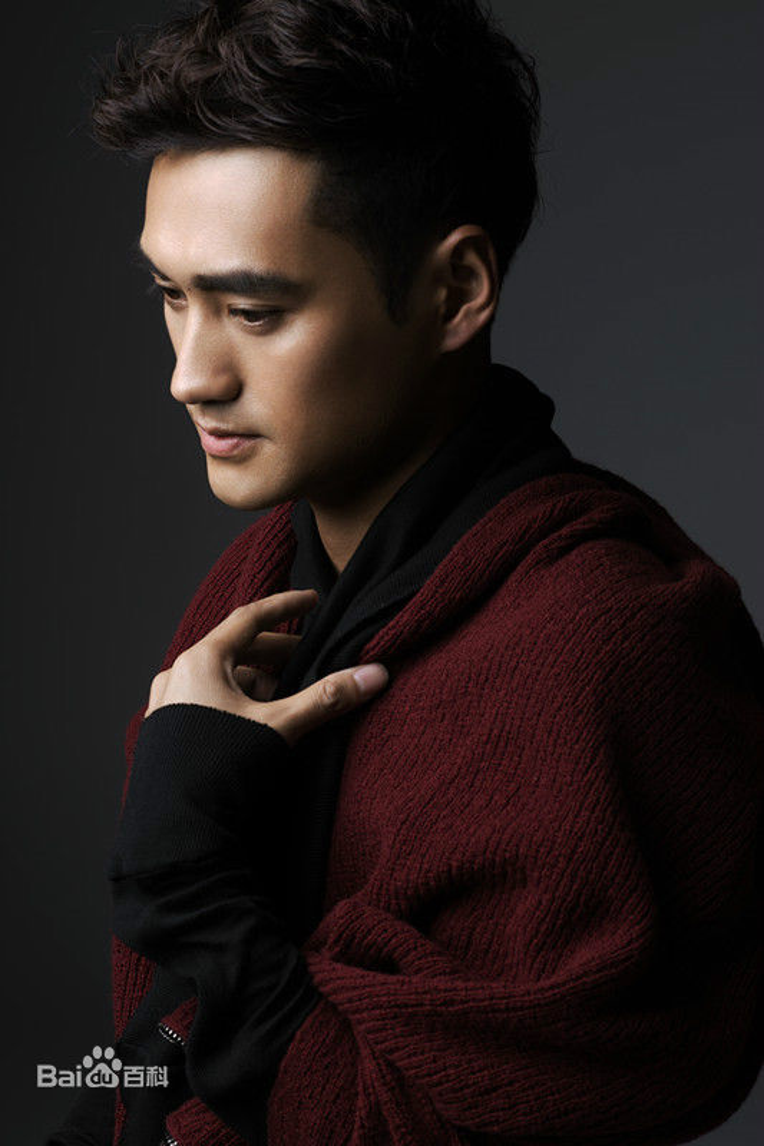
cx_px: 382
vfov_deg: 23.9
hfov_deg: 16.1
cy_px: 573
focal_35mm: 85
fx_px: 2707
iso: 125
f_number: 9
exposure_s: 1/125
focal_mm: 85
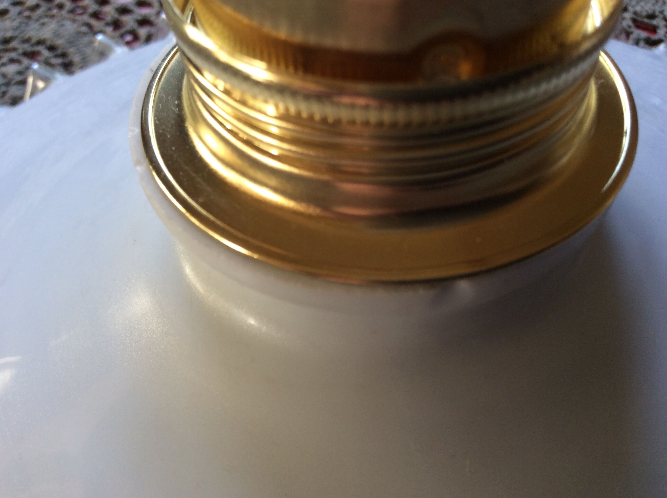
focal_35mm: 32
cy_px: 249
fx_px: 616
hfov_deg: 56.9
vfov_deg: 44.1
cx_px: 334
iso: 40
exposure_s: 1/25
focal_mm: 3.3
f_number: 2.4
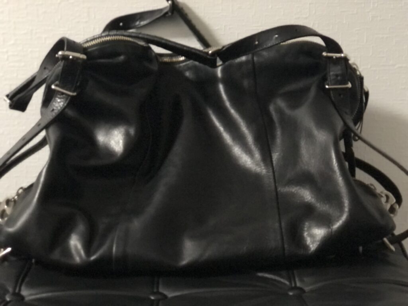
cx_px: 204
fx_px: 672
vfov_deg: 25.7
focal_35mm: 57
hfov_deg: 33.8
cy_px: 153
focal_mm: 6.6
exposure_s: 1/30
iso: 1250
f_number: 2.8
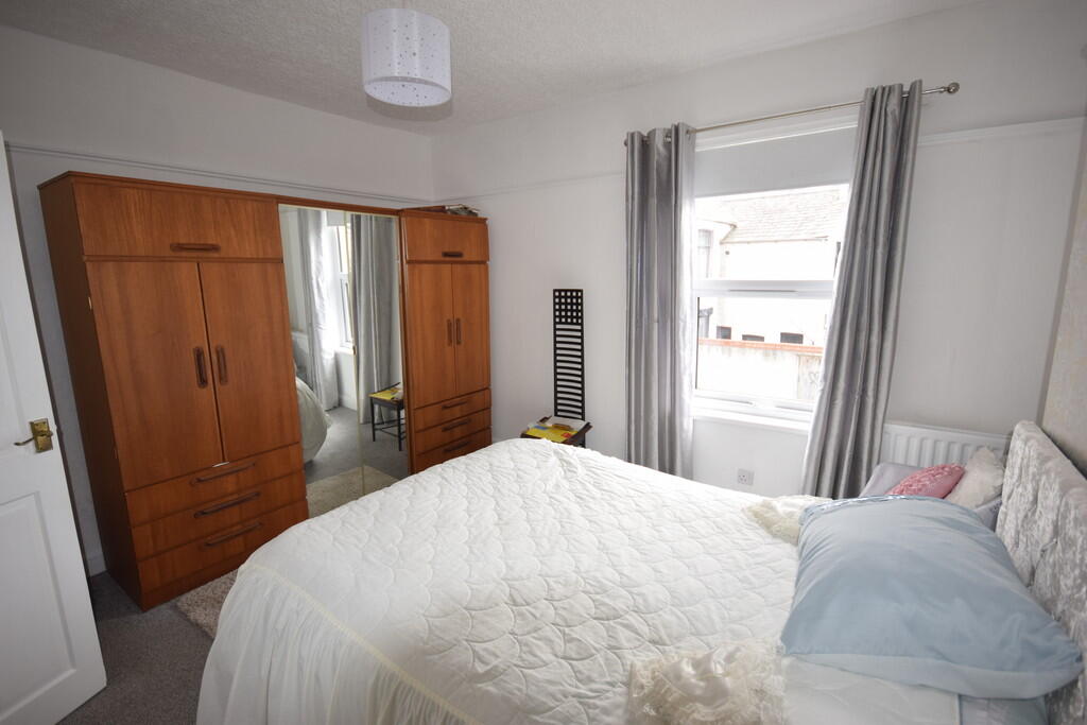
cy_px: 362
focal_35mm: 16
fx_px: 498
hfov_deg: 95.0
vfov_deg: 72.1
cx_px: 544
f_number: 5.6
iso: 280
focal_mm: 11
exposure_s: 1/125
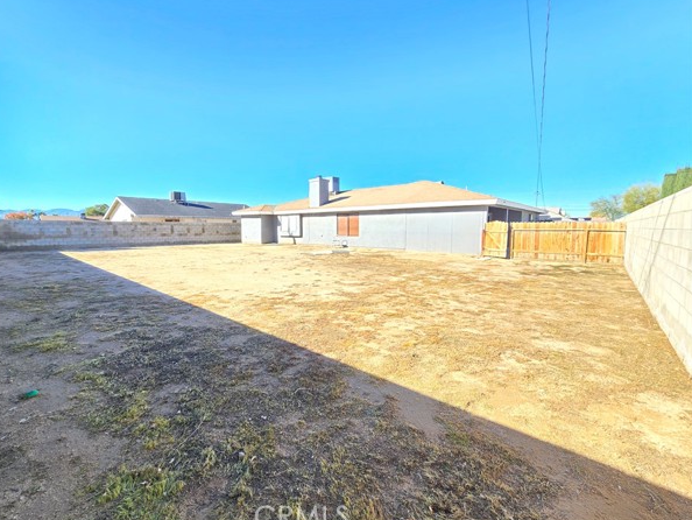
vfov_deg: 85.7
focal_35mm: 14
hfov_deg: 101.9
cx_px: 323
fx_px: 280
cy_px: 253
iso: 50
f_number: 2.2
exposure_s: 1/289
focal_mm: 2.2
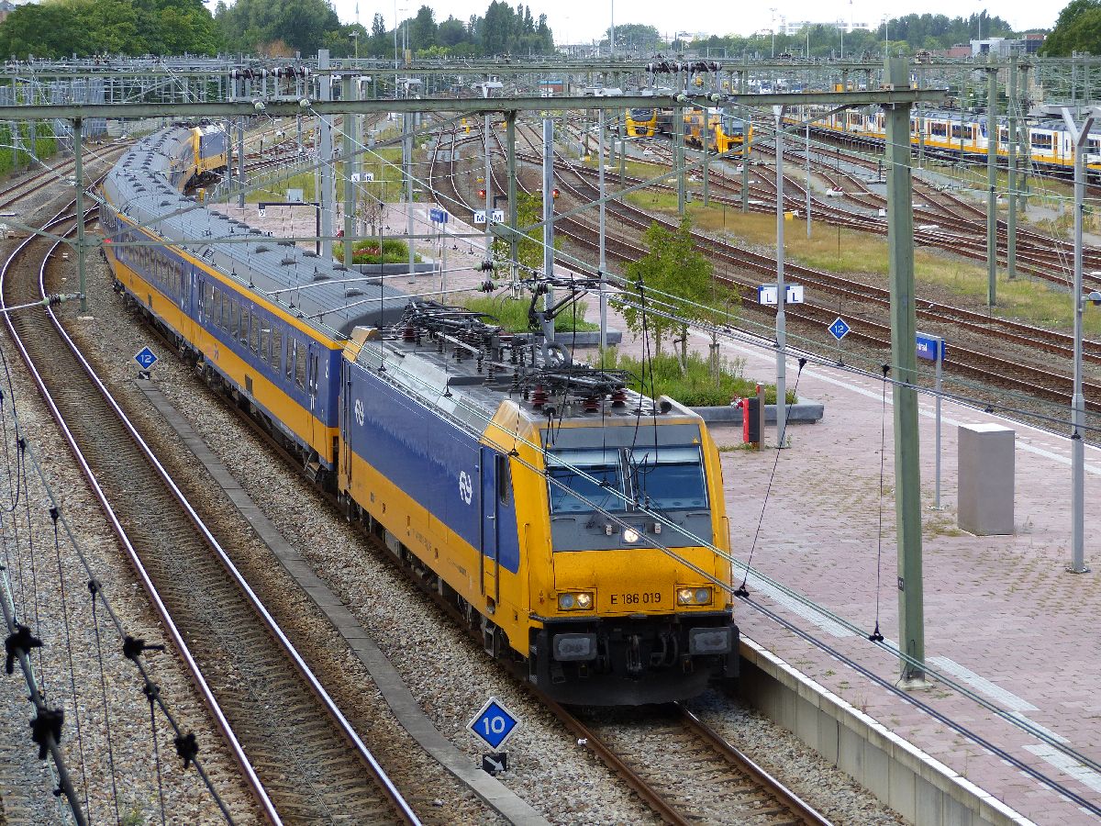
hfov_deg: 18.9
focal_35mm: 104
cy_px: 413
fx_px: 3308
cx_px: 550
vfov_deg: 14.2
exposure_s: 1/500
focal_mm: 18.7
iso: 100
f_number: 2.8
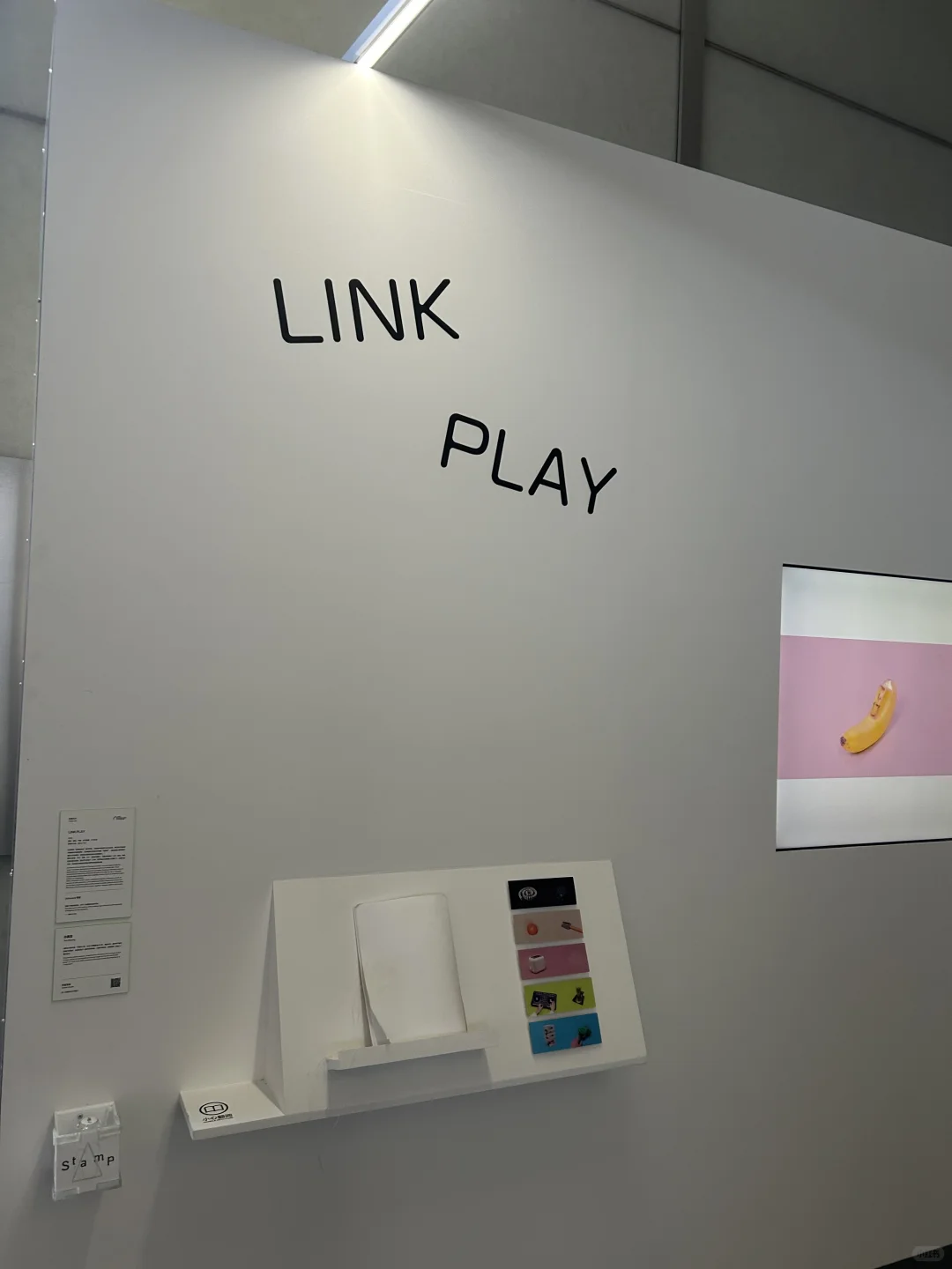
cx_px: 476
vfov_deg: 67.3
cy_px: 634
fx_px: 953
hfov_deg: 53.1
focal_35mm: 26
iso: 125
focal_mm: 5.7
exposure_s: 1/73
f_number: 1.5
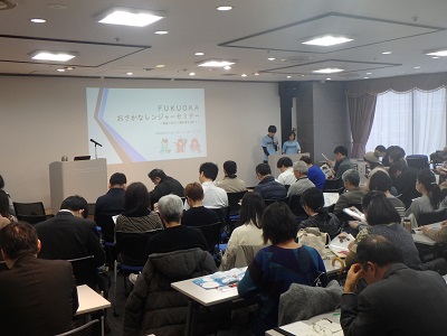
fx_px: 465
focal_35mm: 36
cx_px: 224
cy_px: 168
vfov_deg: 39.7
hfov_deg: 51.4
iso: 320
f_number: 5
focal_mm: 6.4
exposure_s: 1/40
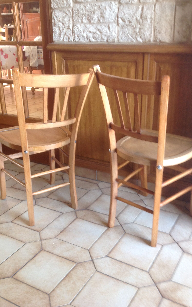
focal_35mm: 38
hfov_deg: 33.5
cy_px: 155
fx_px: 318
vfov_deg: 51.5
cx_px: 106
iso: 80
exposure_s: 1/15
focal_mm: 4.28
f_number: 2.4
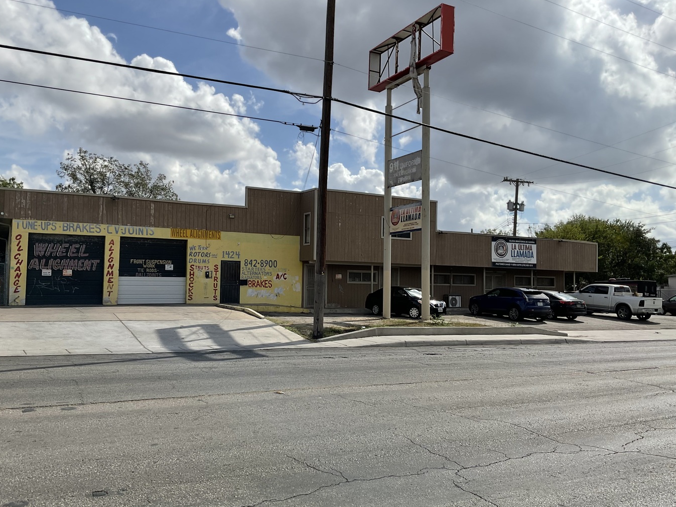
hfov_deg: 58.3
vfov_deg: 45.4
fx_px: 605
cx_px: 325
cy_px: 257
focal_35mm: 31
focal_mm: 3
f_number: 1.8
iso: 16
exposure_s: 1/3788
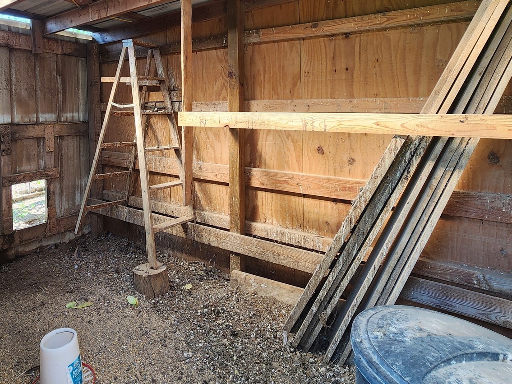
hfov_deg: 75.1
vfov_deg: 59.1
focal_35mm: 22
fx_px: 325
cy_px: 116
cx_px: 194
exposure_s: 1/120
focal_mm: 2.2
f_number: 2.2
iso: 100
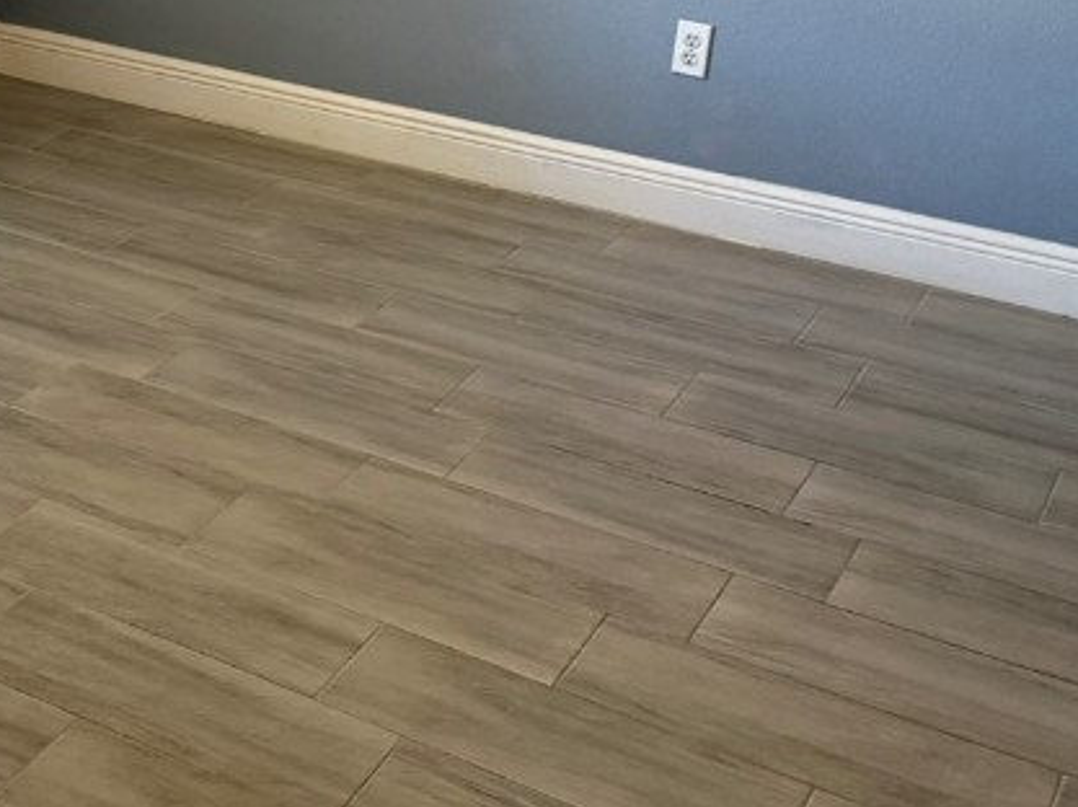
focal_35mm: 59
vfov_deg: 24.4
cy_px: 166
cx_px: 194
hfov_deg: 31.7
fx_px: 1836
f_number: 1.78
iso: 200
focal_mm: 6.76
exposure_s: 1/60
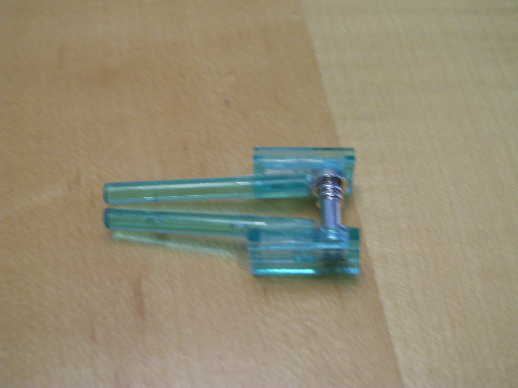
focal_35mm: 45
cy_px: 194
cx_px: 259
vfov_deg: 32.2
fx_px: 673
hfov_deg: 42.1
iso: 160
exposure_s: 1/15
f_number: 3
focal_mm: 7.6
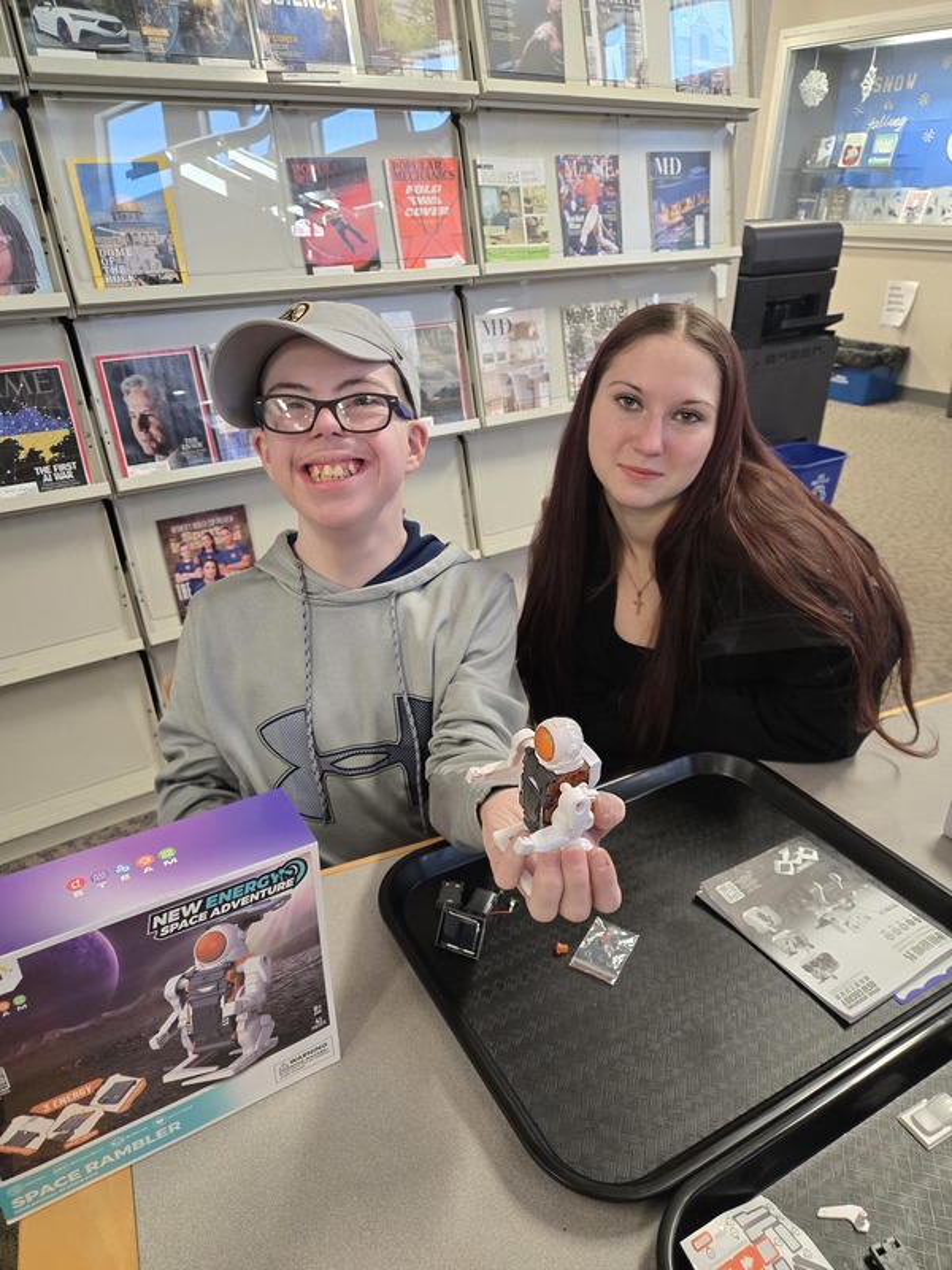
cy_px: 635
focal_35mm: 23
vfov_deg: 73.9
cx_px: 476
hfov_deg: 58.9
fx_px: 843
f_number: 1.8
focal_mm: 5.4
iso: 500
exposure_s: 1/120
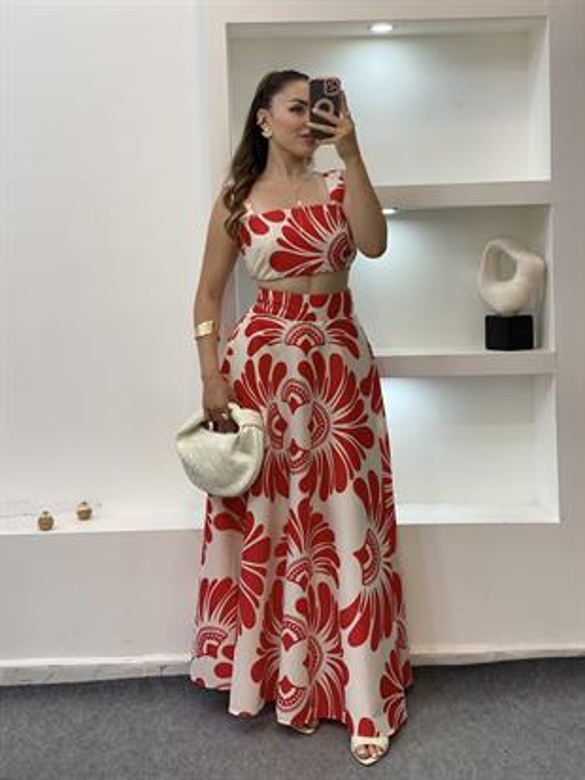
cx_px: 292
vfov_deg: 36.8
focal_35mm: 52
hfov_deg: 28.0
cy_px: 390
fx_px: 1171
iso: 64
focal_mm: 6
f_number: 2
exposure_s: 1/100
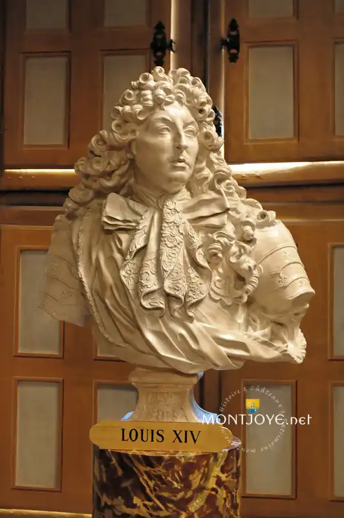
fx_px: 754
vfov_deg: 37.9
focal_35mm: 52
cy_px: 259
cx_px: 172
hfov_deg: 25.7
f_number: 4.2
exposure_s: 1/5
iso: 1600
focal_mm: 35
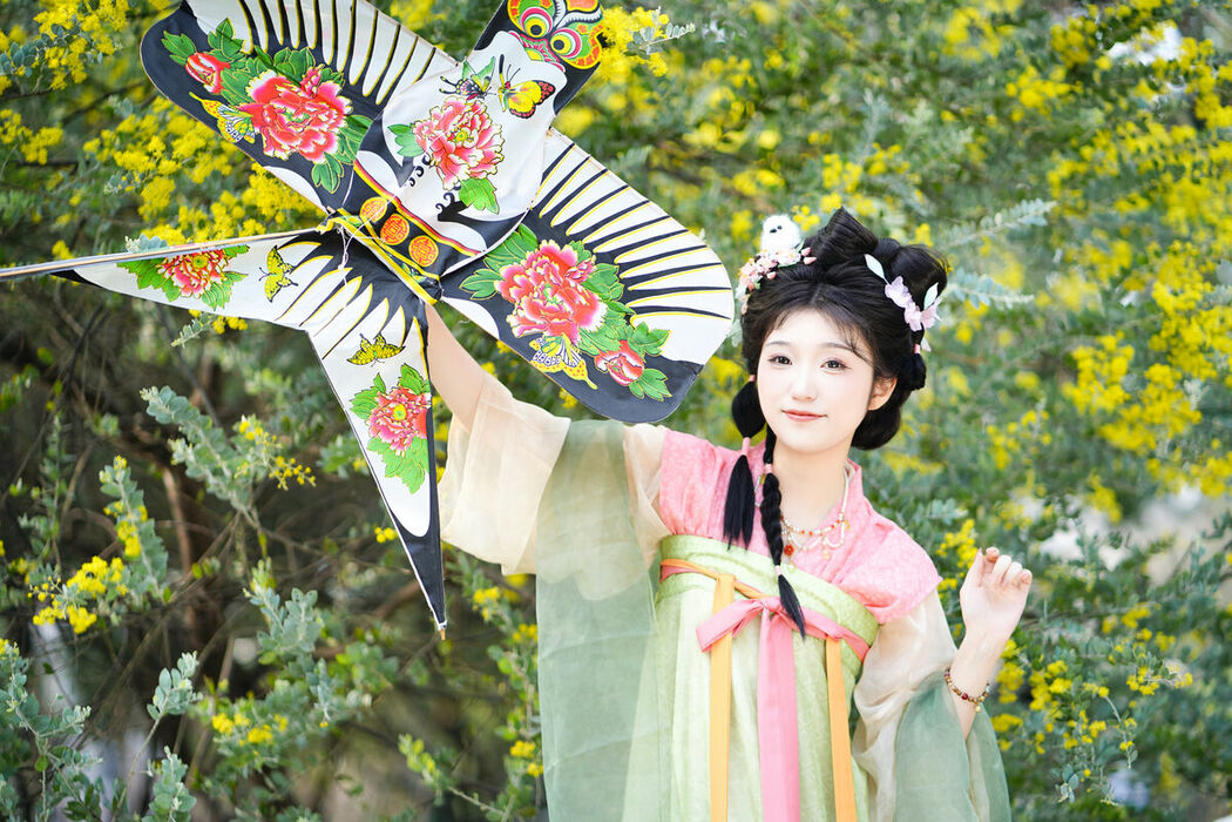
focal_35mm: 85
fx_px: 2909
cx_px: 616
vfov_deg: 16.1
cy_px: 411
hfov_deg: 23.9
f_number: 2
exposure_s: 1/800
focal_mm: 85
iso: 125
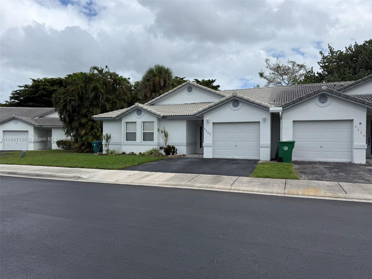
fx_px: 258
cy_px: 140
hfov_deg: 71.6
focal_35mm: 24
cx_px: 186
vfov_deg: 56.8
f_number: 1.78
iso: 80
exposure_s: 1/6711
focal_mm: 6.76
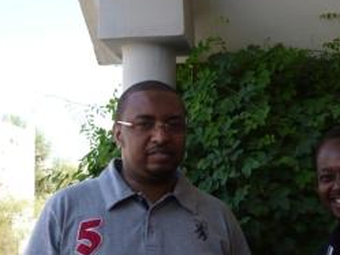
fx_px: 619
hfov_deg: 30.3
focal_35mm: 63
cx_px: 242
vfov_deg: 23.3
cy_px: 146
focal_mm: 5.8
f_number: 2.8
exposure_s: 1/320
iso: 100
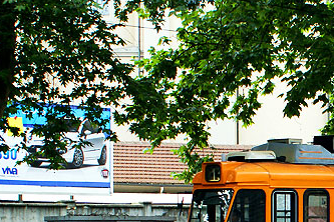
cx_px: 419
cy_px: 249
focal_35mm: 129
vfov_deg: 10.5
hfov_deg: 15.2
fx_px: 1197
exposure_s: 1/320
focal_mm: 28
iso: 400
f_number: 4
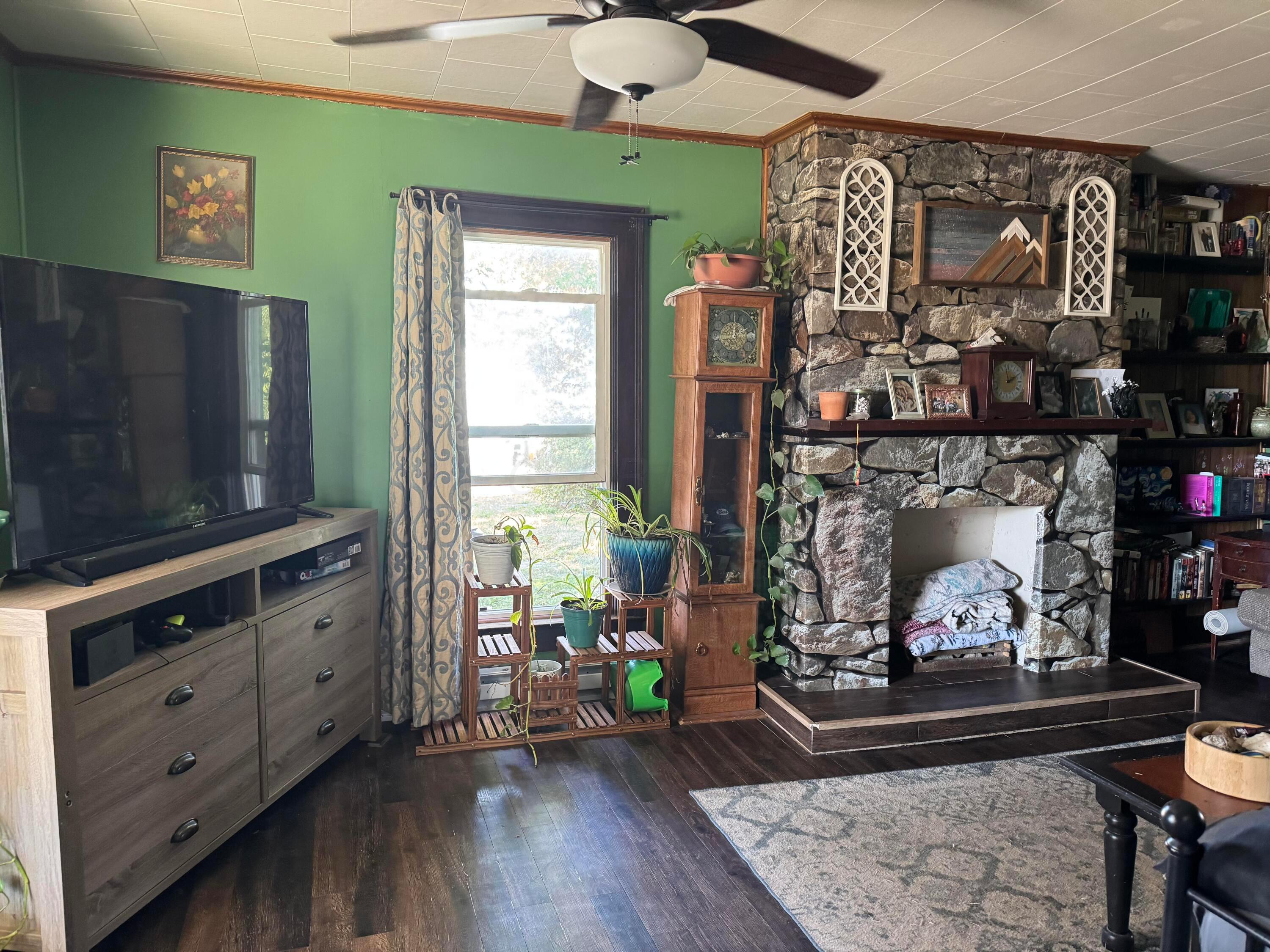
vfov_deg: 56.8
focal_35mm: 24
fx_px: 881
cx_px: 635
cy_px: 476
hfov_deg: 71.6
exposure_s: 1/60
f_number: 1.78
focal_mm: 6.76
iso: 500
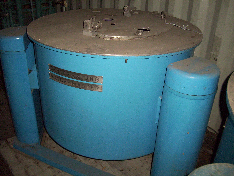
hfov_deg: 54.0
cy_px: 88
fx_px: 230
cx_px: 117
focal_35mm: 34
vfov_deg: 41.8
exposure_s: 1/40
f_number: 2.9
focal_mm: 5.7
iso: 160
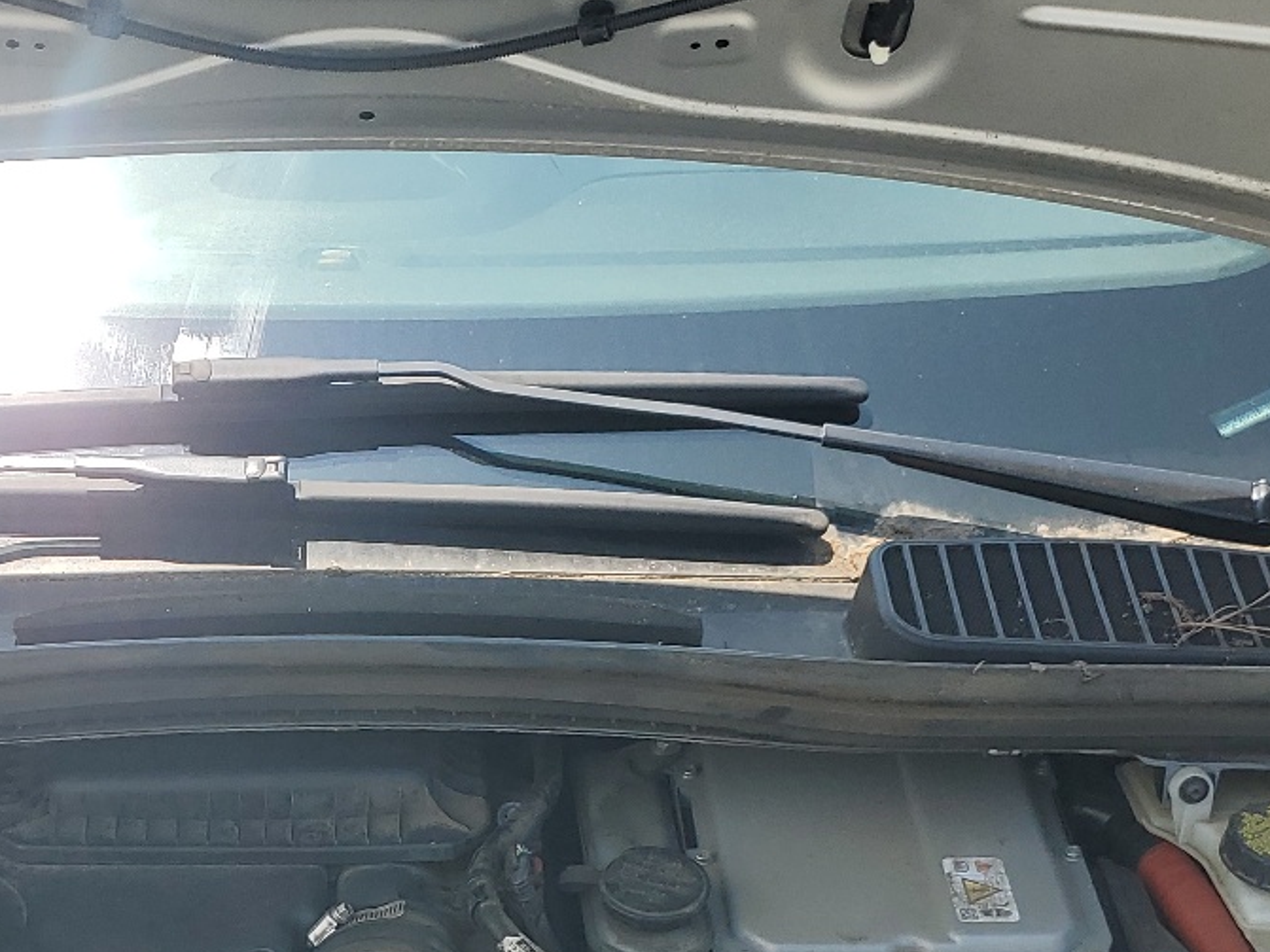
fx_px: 2274
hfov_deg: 30.8
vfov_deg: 22.4
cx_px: 352
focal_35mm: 62
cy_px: 1022
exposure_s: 1/1667
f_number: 1.5
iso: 50
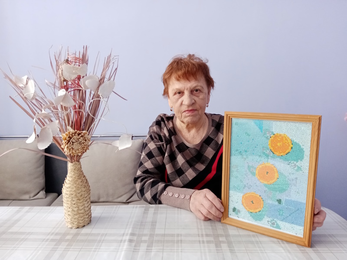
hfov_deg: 67.3
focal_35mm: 26
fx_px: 261
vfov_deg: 53.1
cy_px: 130
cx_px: 174
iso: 230
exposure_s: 1/33.3
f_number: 1.8
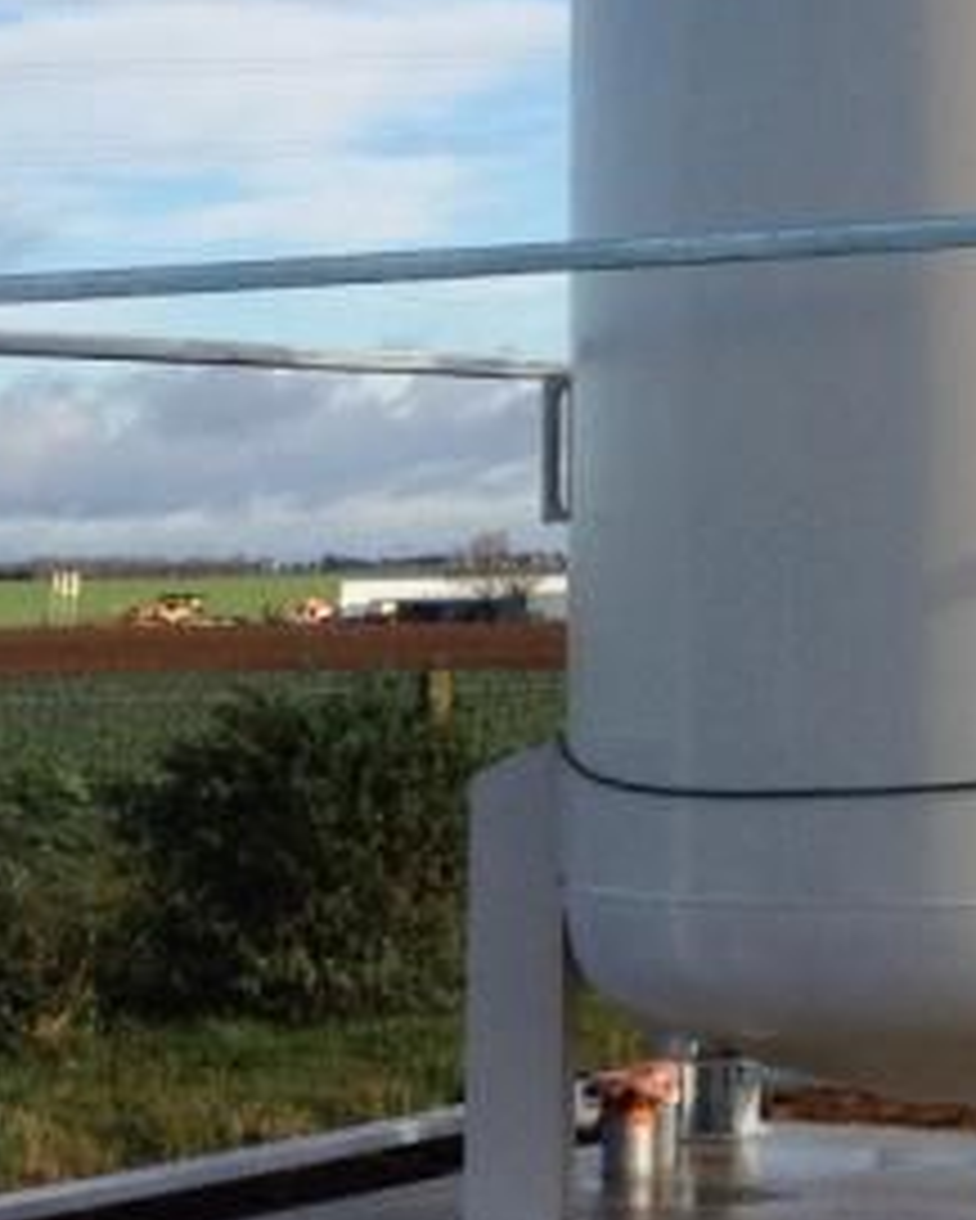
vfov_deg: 14.6
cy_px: -50
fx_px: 4655
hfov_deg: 11.5
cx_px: 1390
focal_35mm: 129
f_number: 2.4
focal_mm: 4.28
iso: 50
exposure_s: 1/1416
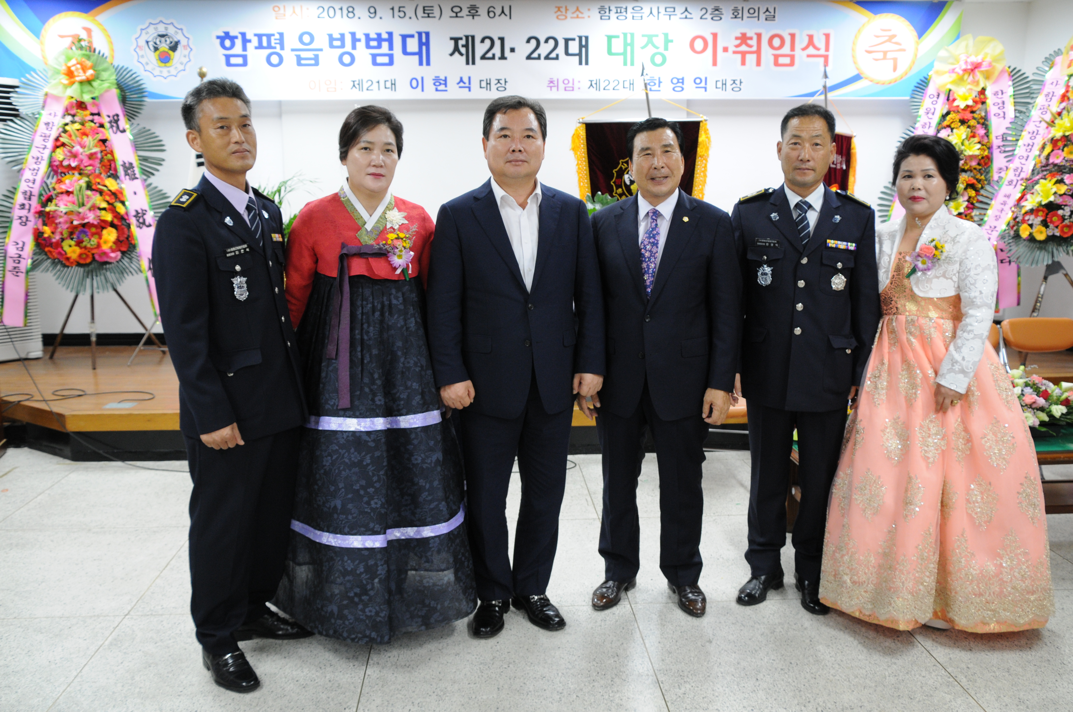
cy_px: 356
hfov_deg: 57.3
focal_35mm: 33
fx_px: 982
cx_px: 536
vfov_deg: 39.9
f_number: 3.5
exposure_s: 1/40
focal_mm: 22
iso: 640
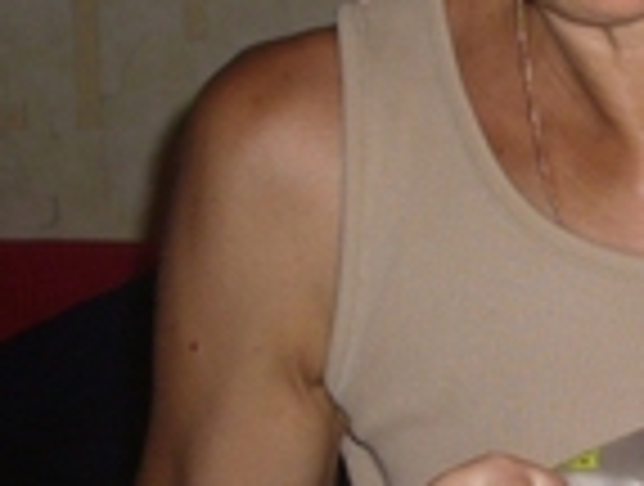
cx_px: 892
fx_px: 3394
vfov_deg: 8.2
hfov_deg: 10.5
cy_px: 346
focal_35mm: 182
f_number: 4
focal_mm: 9.6
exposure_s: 1/30
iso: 100
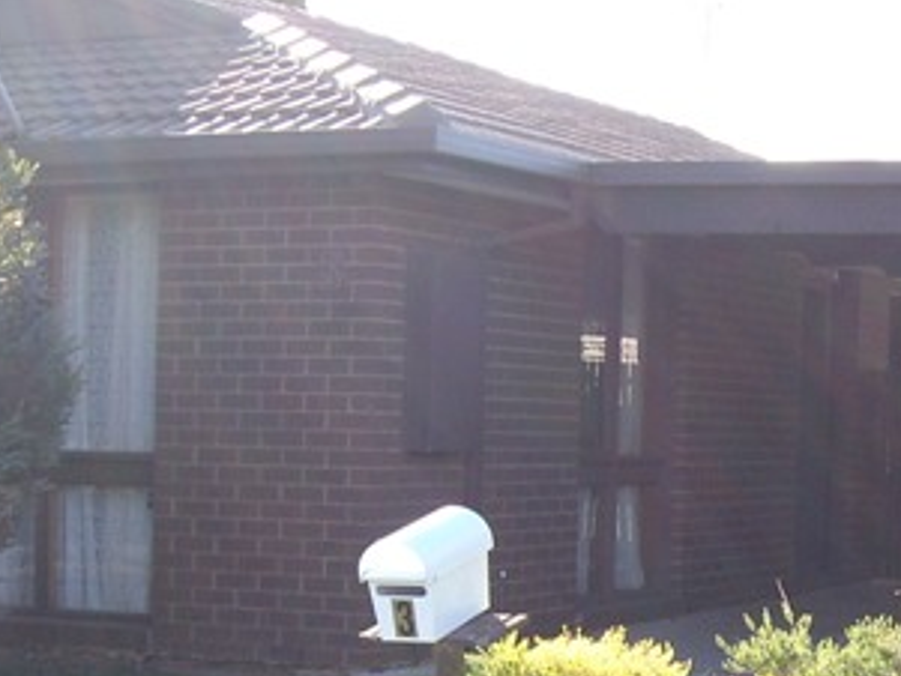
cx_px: 671
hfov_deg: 19.3
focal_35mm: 101
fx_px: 2630
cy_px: 601
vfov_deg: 14.5
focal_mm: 6.2
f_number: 2.7
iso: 64
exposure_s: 1/250
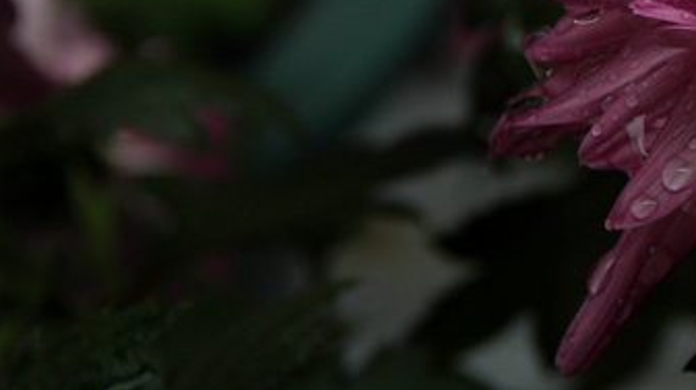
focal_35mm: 373
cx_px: 822
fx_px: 6879
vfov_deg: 3.2
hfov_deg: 5.8
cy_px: 6
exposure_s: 1/30
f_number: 9
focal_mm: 100
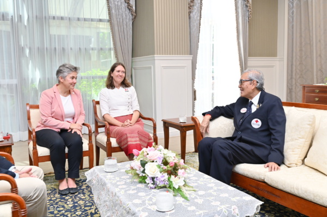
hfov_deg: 54.5
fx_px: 318
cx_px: 164
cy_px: 108
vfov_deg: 37.8
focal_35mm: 35
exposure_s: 1/125
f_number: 6.3
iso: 1250
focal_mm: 35
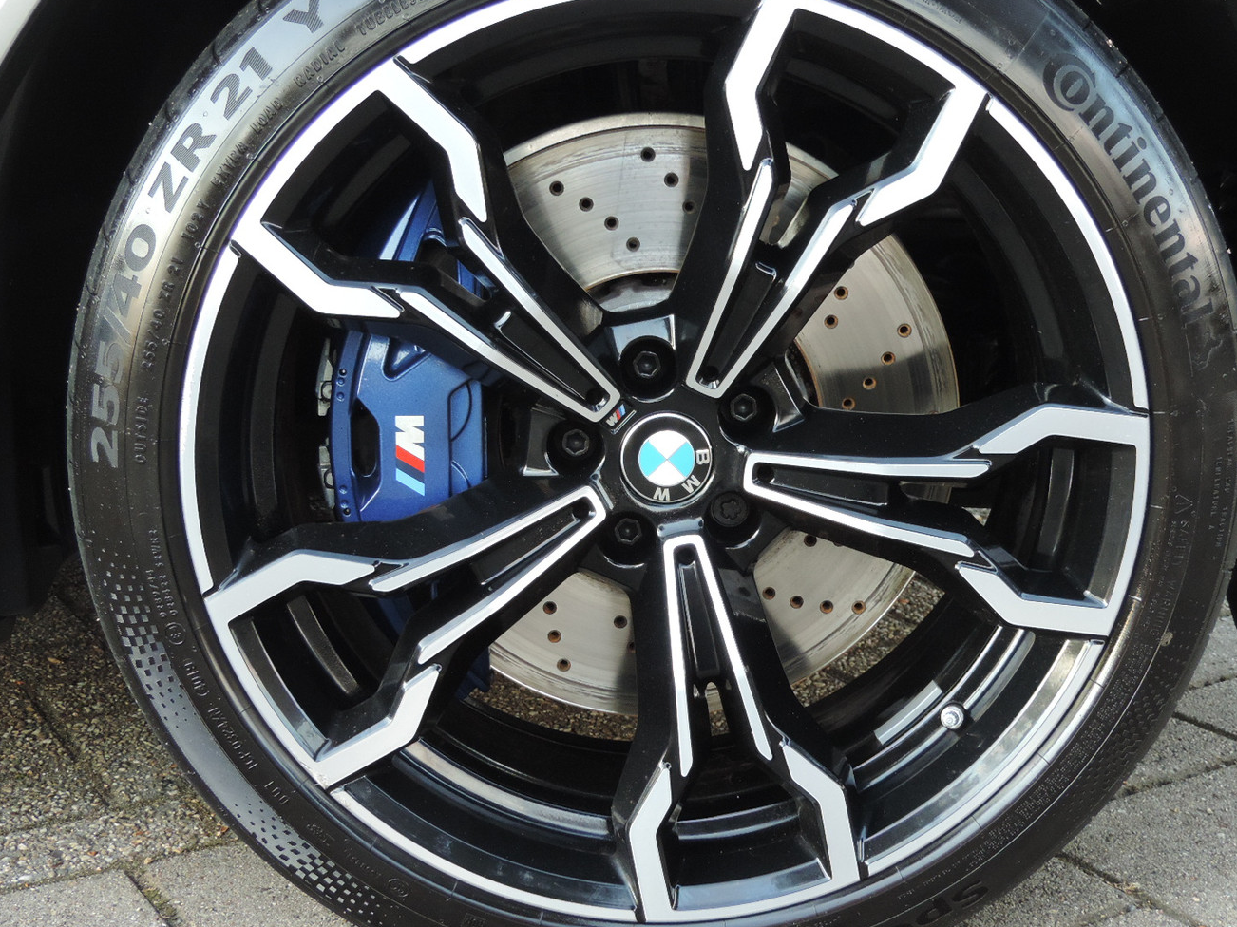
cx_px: 657
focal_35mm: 52
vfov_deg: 28.0
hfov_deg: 36.8
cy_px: 476
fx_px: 1858
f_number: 3.5
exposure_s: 1/15
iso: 400
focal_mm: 8.3
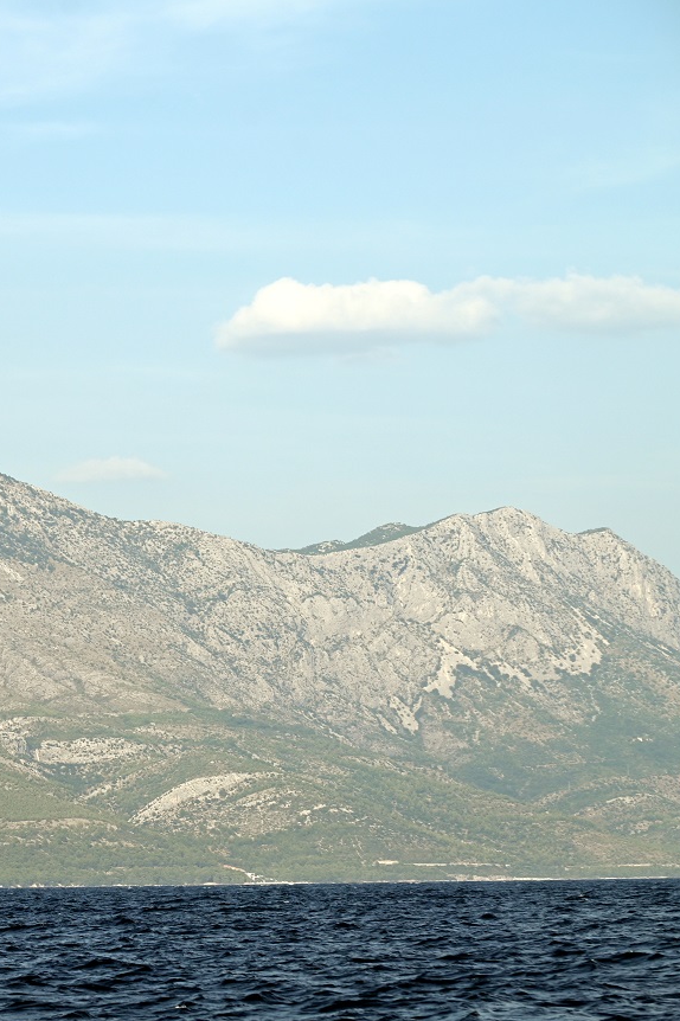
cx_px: 23
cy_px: 511
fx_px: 4707
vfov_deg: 12.4
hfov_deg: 8.2
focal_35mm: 166
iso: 100
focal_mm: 110
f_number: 7.1
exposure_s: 1/800
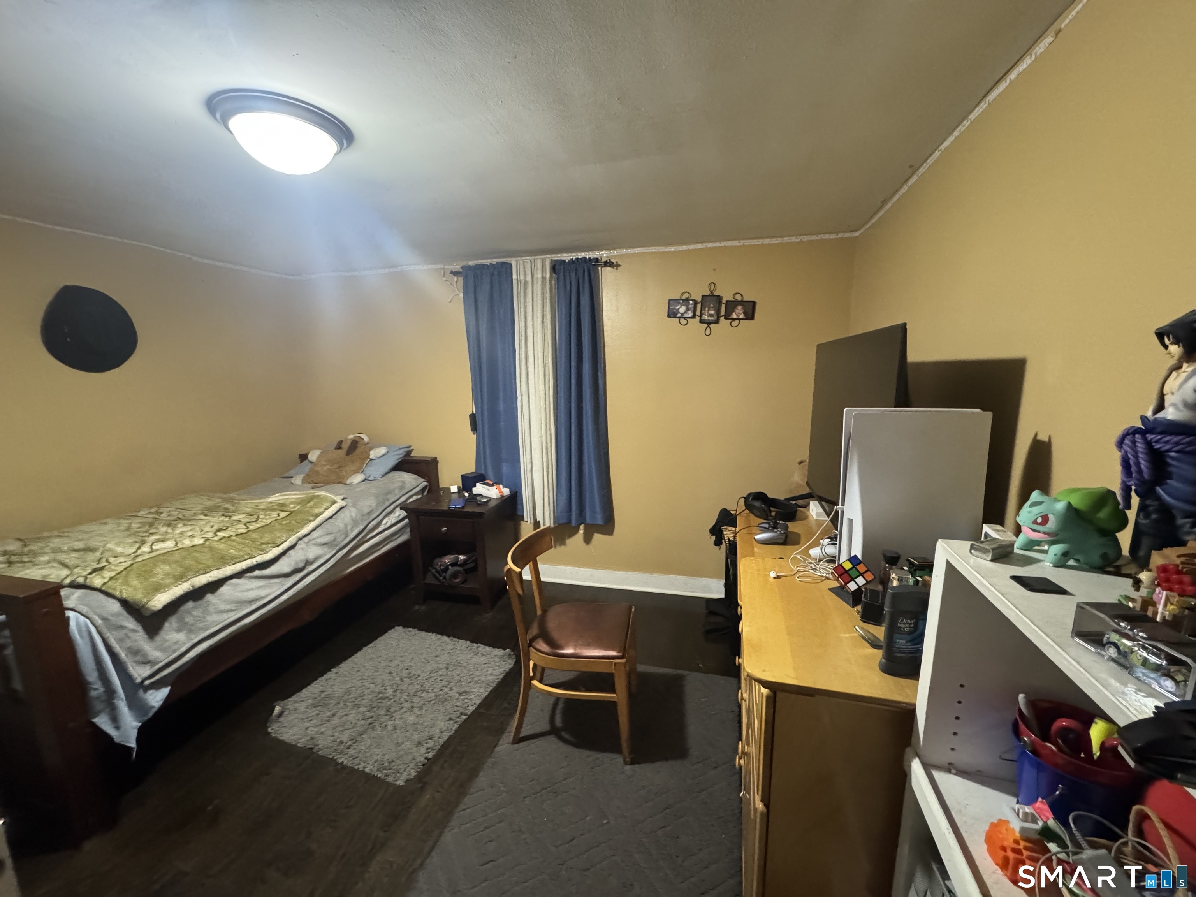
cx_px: 598
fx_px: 484
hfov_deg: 102.1
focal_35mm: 14
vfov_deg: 85.7
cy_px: 448
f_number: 2.2
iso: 1250
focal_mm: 2.22
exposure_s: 1/60
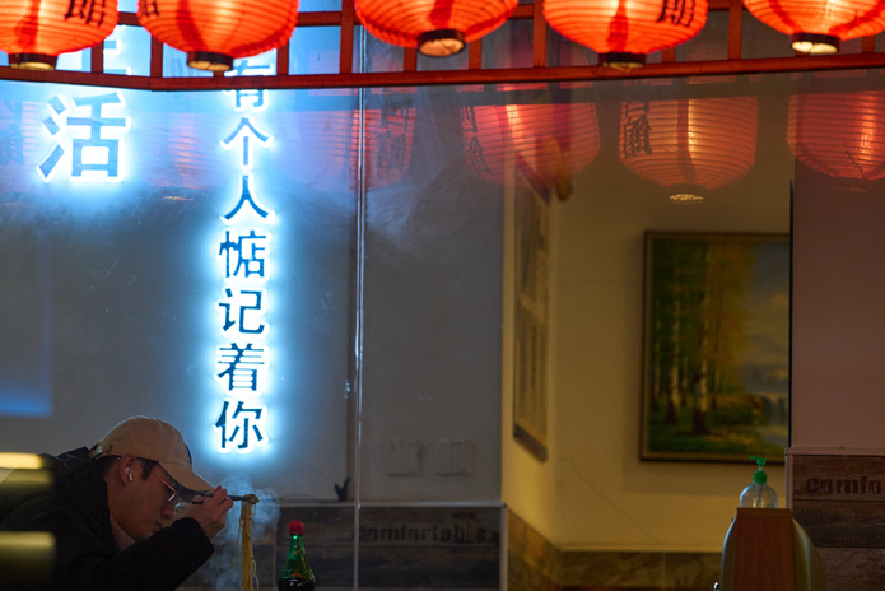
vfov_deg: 5.7
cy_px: 252
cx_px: 385
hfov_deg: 8.5
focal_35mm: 243
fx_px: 5976
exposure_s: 1/200
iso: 800
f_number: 2.8
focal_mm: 165
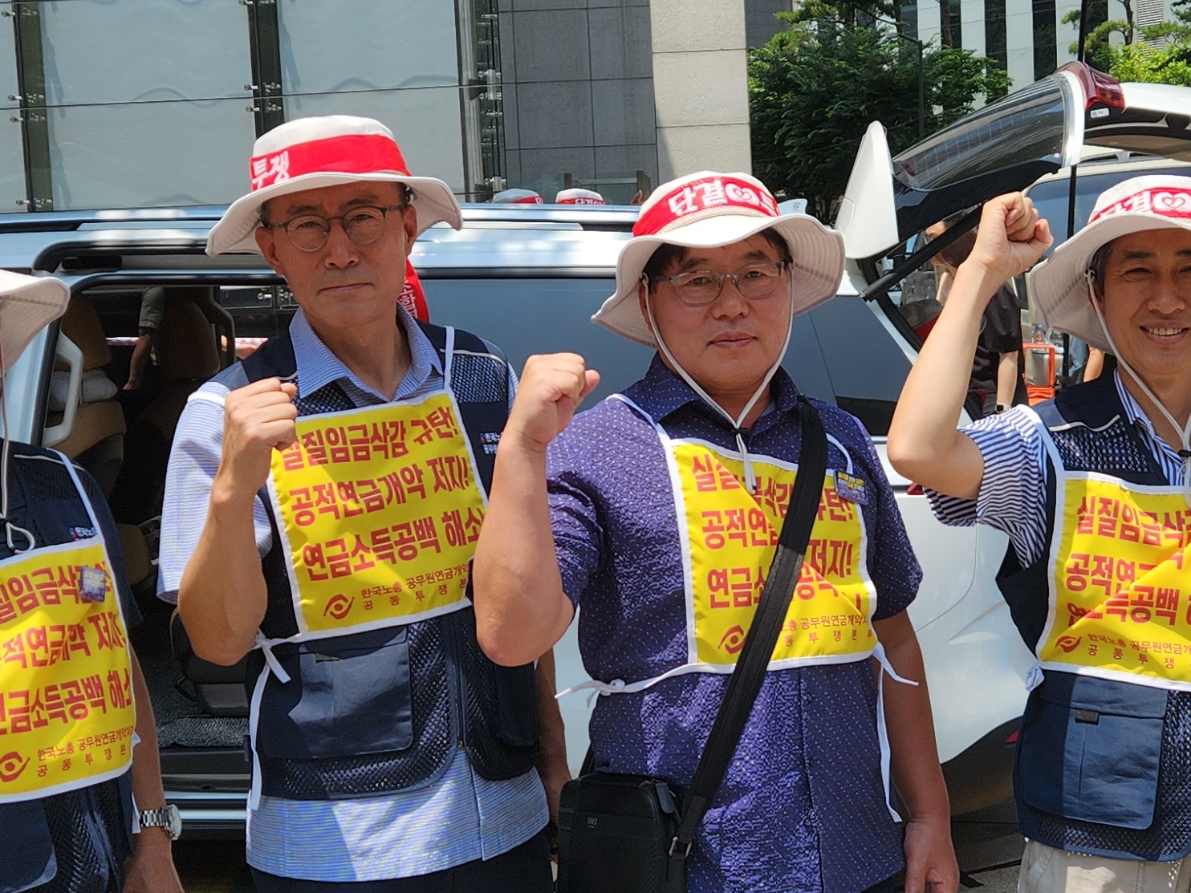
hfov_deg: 31.1
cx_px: 732
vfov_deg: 23.6
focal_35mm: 62
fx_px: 2133
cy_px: 460
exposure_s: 1/1632
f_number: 1.8
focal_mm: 5.4
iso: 20
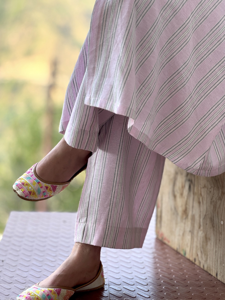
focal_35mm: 77
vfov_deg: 25.3
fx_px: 667
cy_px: 150
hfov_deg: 19.1
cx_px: 112
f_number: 2.8
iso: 32
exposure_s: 1/99
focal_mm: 9
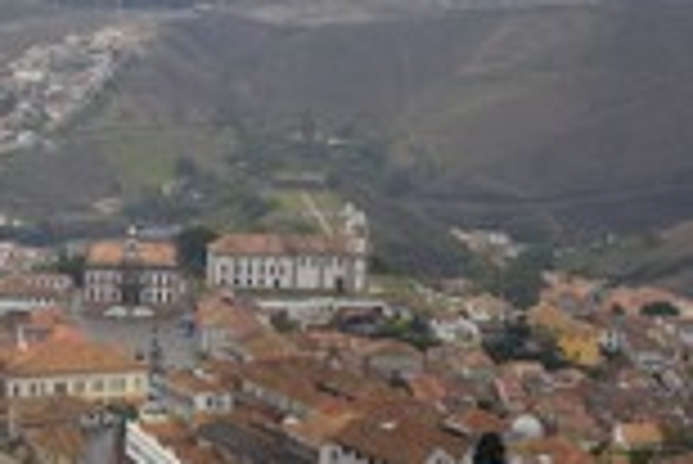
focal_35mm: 82
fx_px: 1580
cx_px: 61
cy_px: 126
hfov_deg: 24.0
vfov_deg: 16.6
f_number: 8
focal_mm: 20
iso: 100
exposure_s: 1/80
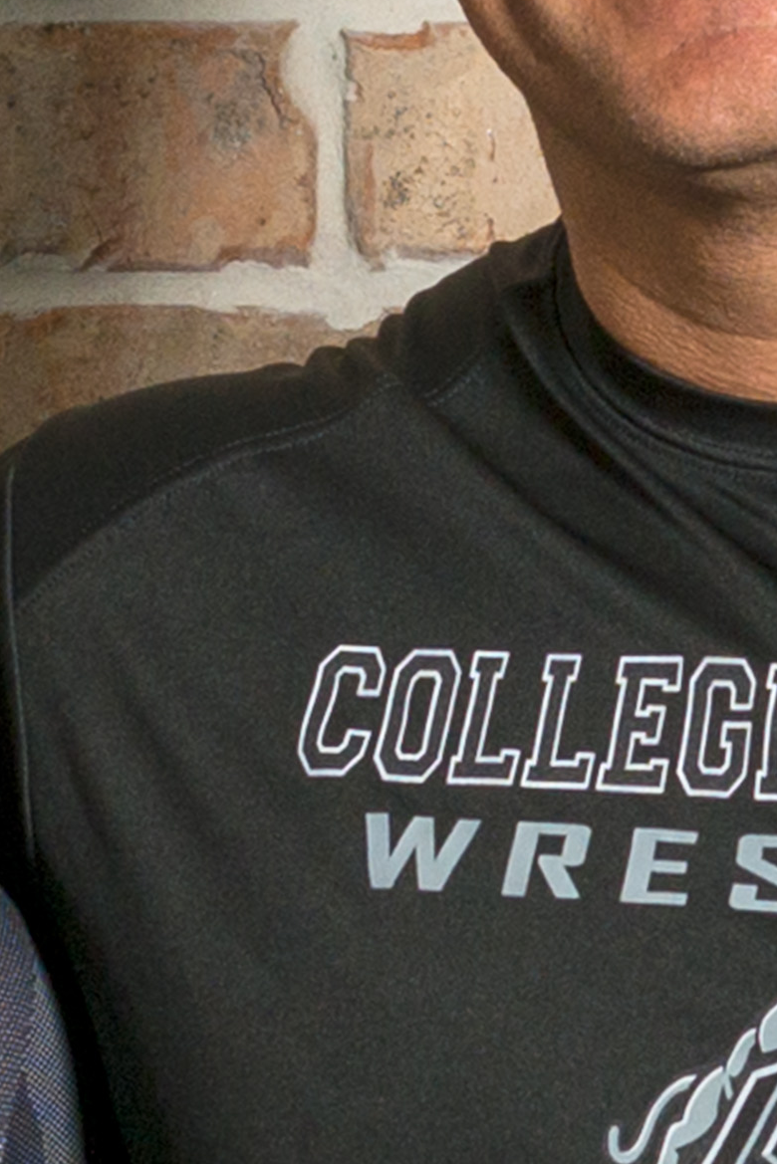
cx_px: 47
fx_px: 8962
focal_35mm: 277
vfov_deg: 7.4
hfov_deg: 5.0
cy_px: 590
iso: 200
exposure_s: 1/250
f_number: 5.6
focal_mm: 44
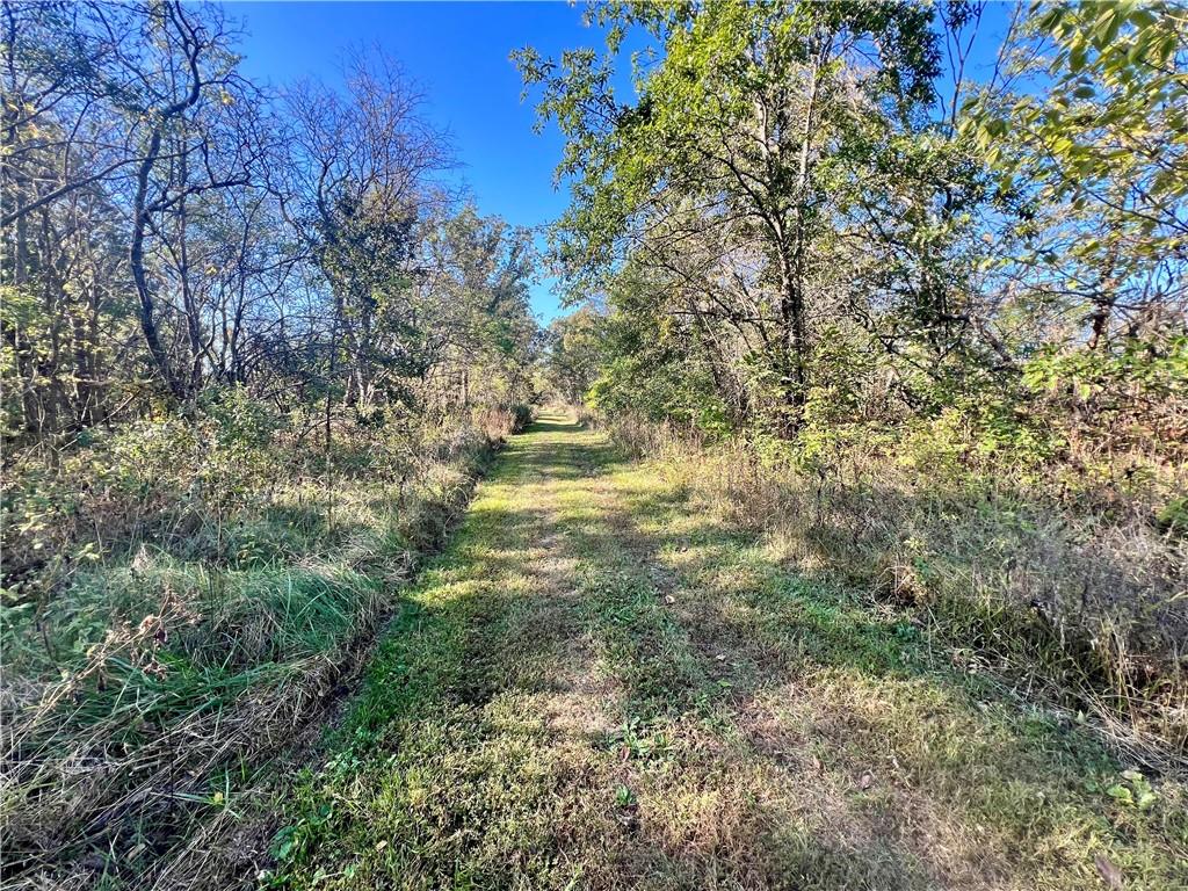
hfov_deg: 106.2
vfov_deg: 89.9
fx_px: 446
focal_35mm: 13
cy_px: 446
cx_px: 594
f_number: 1.8
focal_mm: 1.57
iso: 32
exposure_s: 1/172
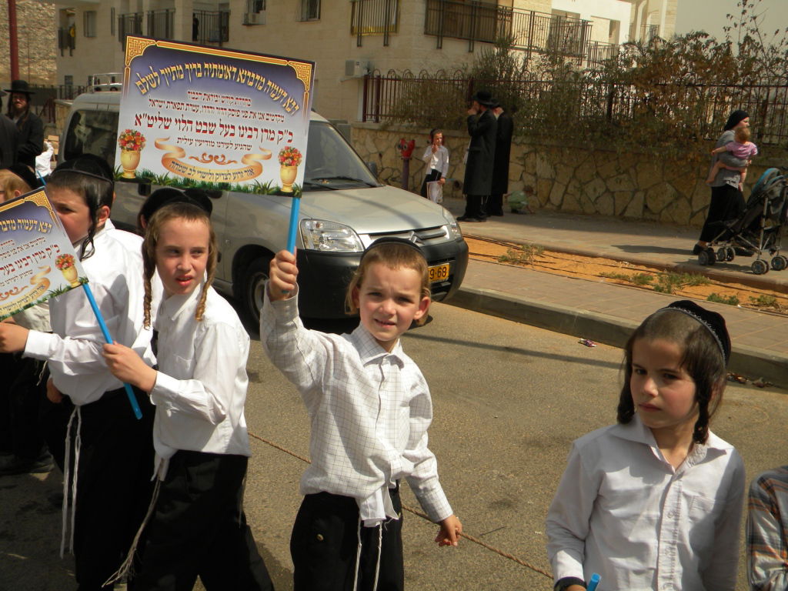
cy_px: 296
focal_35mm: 36
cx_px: 394
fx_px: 820
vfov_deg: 39.7
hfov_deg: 51.4
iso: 80
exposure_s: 1/420
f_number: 7.4
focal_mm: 6.4
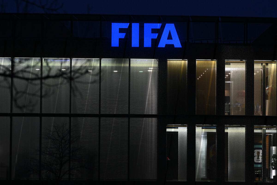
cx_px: 138
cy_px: 92
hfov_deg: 15.2
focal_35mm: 135
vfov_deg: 10.2
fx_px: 1039
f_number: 2.8
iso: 2000
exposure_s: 1/640
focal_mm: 135
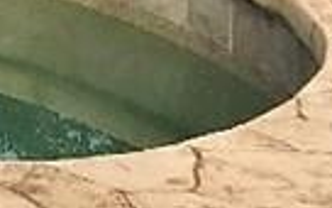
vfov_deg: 5.3
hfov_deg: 7.3
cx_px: -881
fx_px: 2099
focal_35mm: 232
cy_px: -475
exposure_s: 1/549
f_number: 2.2
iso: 32
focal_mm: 4.15
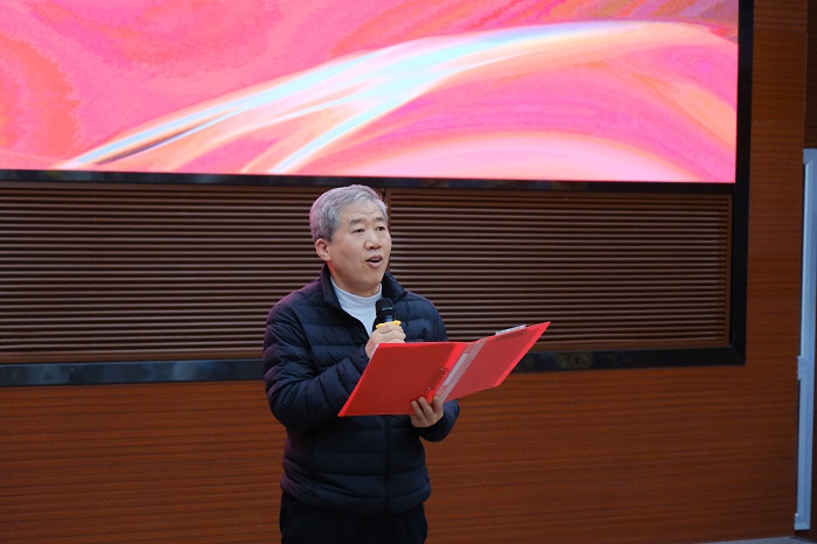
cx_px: 408
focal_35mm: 108
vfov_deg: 12.7
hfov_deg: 18.9
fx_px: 2450
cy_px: 272
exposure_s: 1/200
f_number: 4
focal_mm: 72.1
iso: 6400
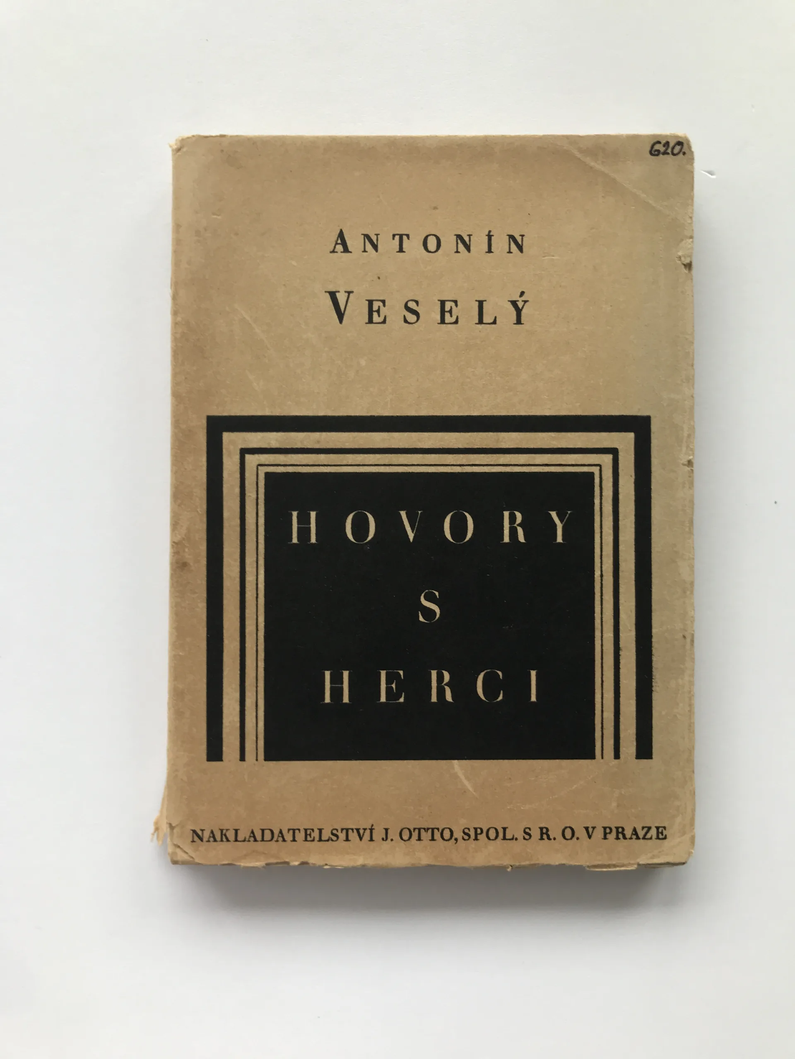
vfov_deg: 63.4
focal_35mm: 28
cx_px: 398
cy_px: 530
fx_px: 857
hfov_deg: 49.7
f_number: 1.8
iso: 32
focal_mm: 3.99
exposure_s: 1/50
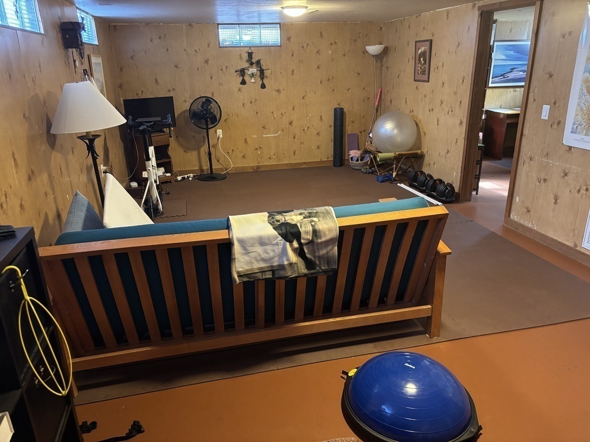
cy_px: 221
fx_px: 443
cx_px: 295
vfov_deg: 53.1
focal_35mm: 26
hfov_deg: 67.3
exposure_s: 1/40
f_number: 1.6
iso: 640
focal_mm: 5.96
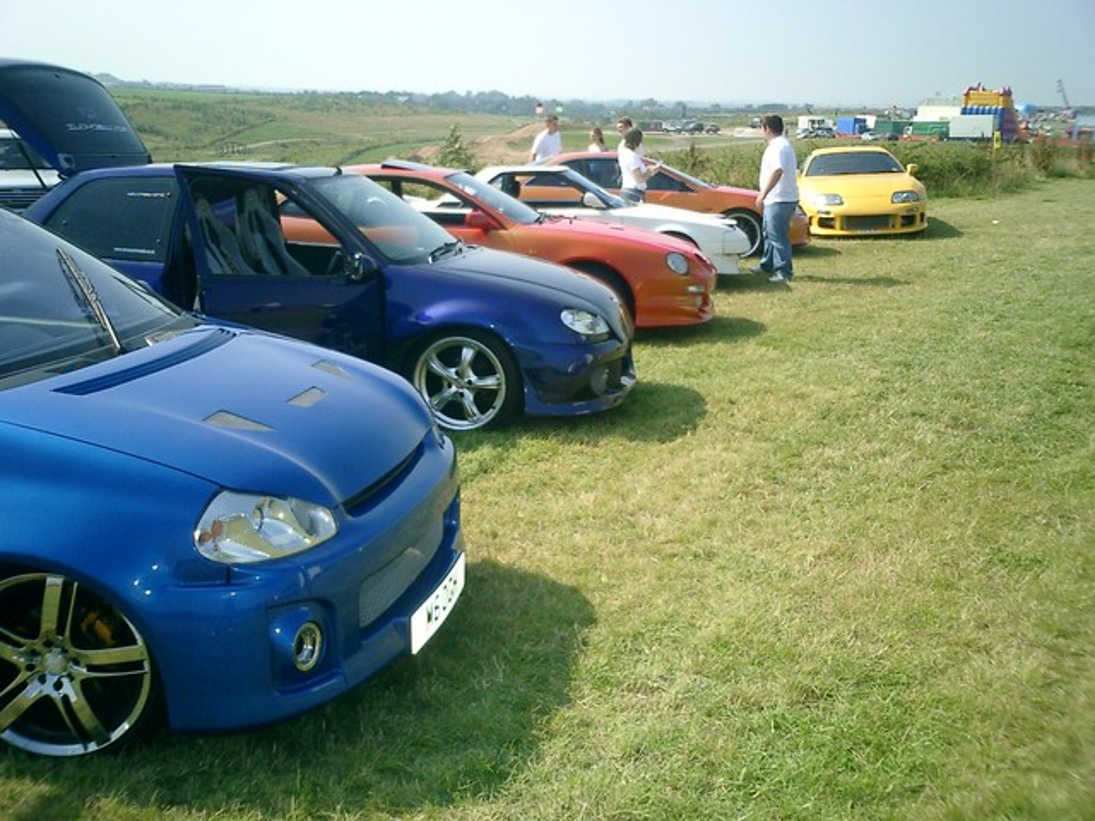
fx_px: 1139
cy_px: 410
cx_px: 548
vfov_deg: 39.7
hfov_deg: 51.4
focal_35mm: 36
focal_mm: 7.5
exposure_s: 1/800
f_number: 3.2
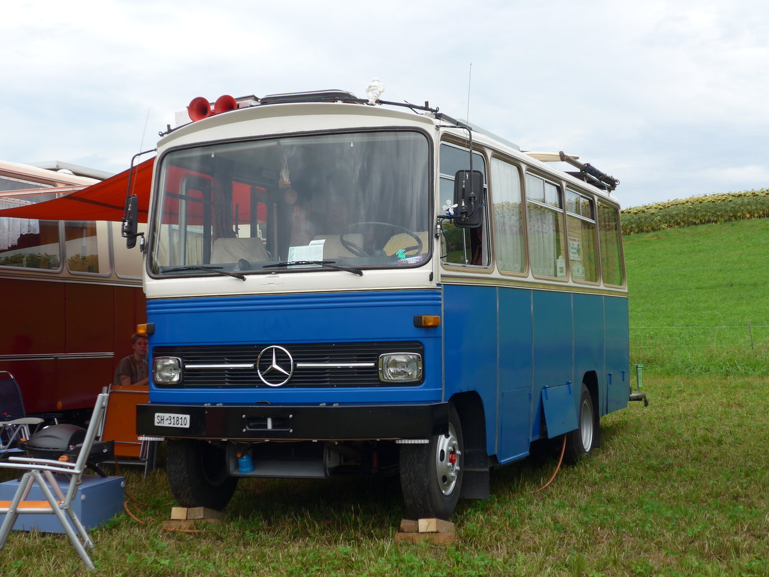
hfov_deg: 32.7
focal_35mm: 59
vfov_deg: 24.8
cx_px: 384
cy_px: 288
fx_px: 1311
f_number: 3.5
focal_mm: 12
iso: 80
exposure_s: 1/250
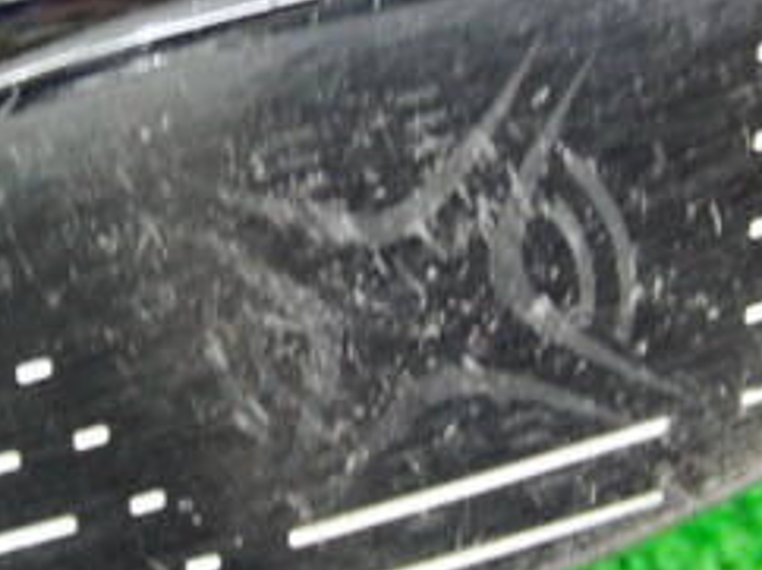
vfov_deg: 15.0
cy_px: 198
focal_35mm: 98
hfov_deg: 20.0
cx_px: 293
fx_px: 2155
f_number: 3.6
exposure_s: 1/10
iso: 400
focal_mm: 6.42
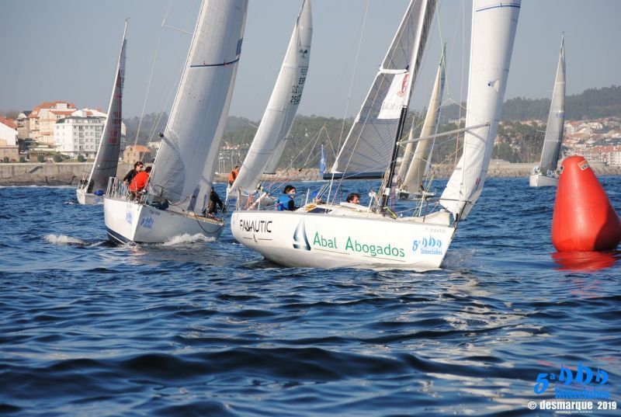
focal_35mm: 147
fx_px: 2541
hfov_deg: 13.9
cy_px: 208
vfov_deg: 9.4
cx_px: 310
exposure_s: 1/640
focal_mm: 98
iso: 100
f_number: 6.3
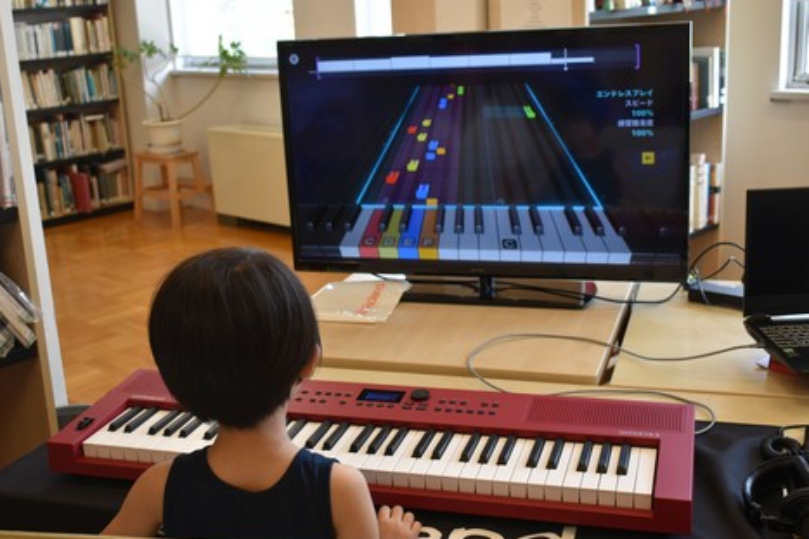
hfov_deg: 42.8
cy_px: 263
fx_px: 1033
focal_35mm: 46
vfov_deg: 29.2
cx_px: 402
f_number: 5
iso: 400
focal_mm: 28
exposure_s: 1/100
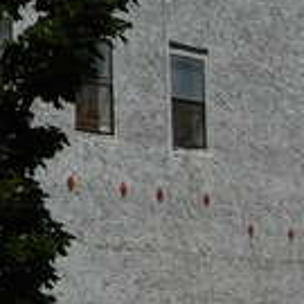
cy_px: -11
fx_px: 2320
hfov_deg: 7.1
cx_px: -399
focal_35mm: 234
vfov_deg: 7.5
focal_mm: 31
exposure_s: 1/250
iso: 200
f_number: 16
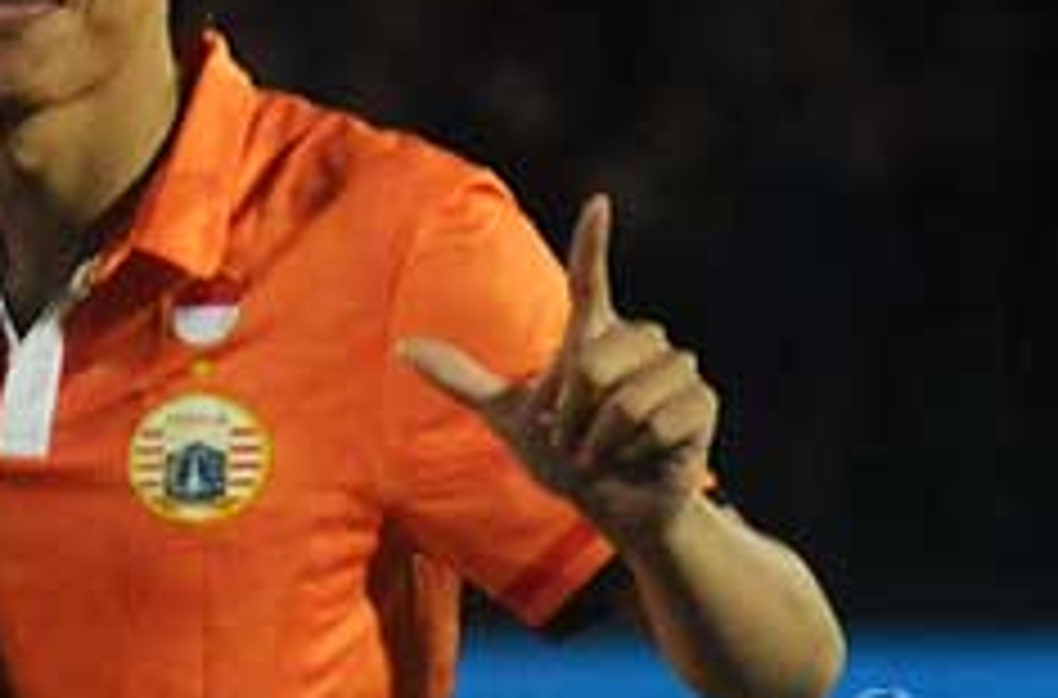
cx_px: -230
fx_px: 29964
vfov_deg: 1.3
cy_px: 558
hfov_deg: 2.0
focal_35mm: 1023
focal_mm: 200
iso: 1000
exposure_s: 1/250
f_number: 4
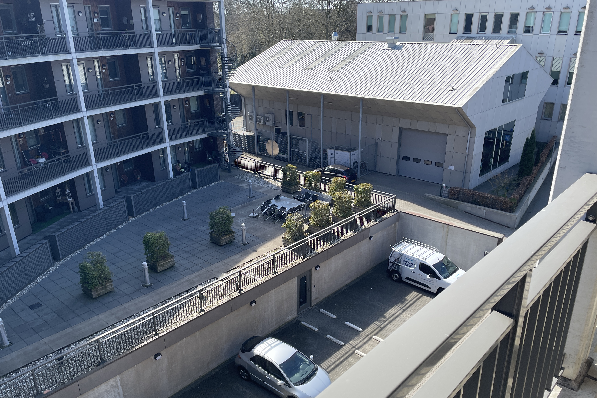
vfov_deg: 44.8
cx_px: 297
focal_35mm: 29
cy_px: 228
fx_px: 481
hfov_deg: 63.7
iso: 32
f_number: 1.6
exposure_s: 1/979
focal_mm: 4.2
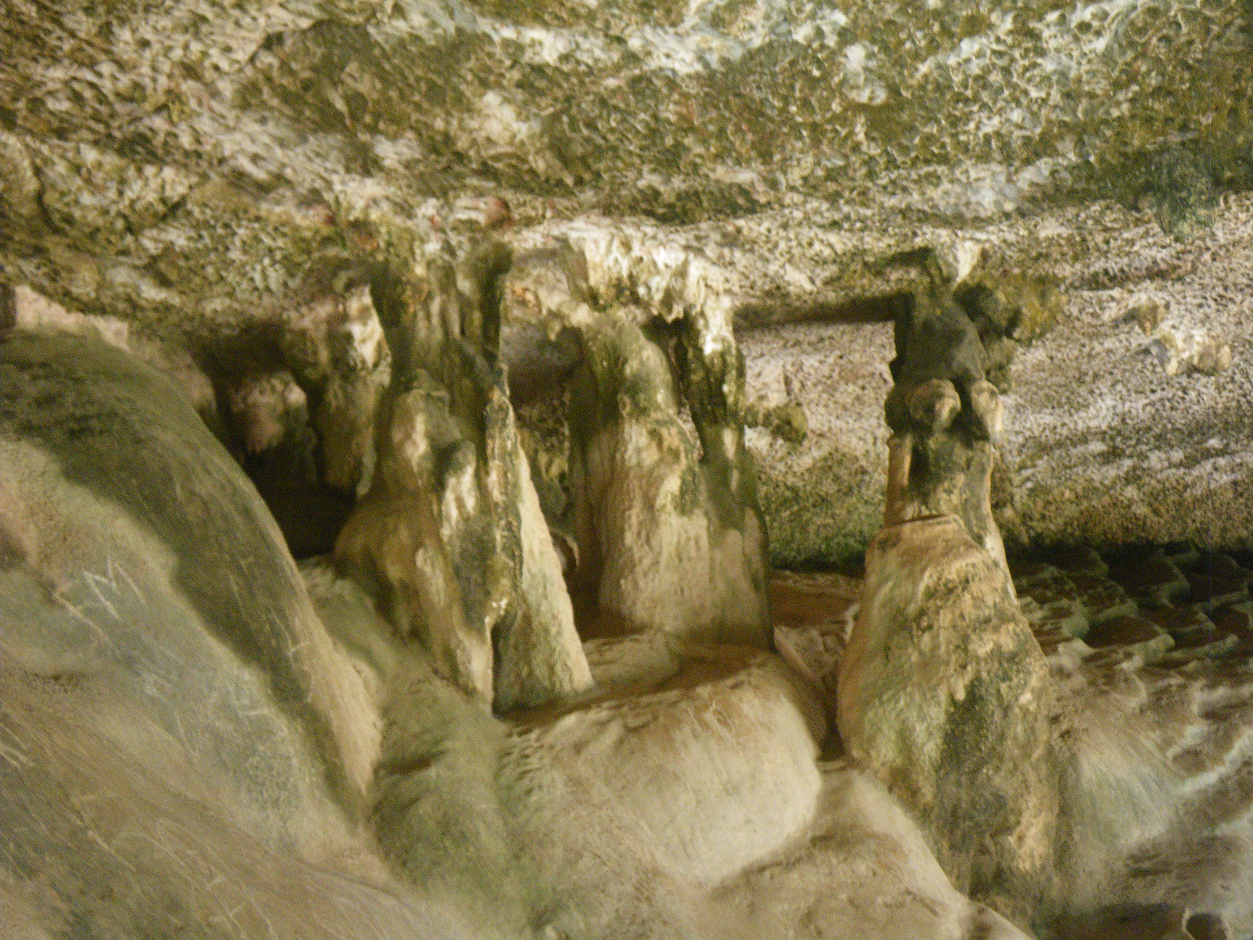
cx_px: 626
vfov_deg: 41.8
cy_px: 470
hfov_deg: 54.0
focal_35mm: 34
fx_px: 1231
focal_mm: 6.1
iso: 400
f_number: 3.8
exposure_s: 1/50
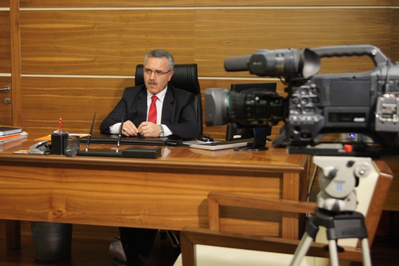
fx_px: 582
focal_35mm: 52
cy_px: 133
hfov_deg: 37.8
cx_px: 200
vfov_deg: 25.8
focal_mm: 35
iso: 1600
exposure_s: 1/50
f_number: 5
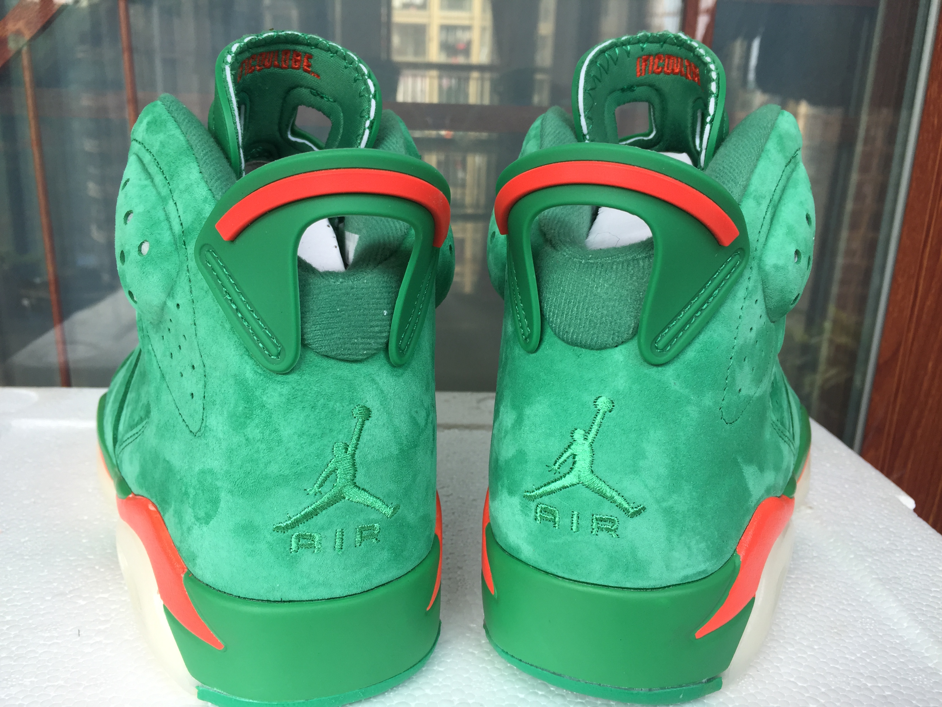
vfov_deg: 48.2
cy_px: 354
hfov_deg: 61.7
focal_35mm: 29
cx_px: 471
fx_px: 789
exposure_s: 1/134
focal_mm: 4.15
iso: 32
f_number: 2.2
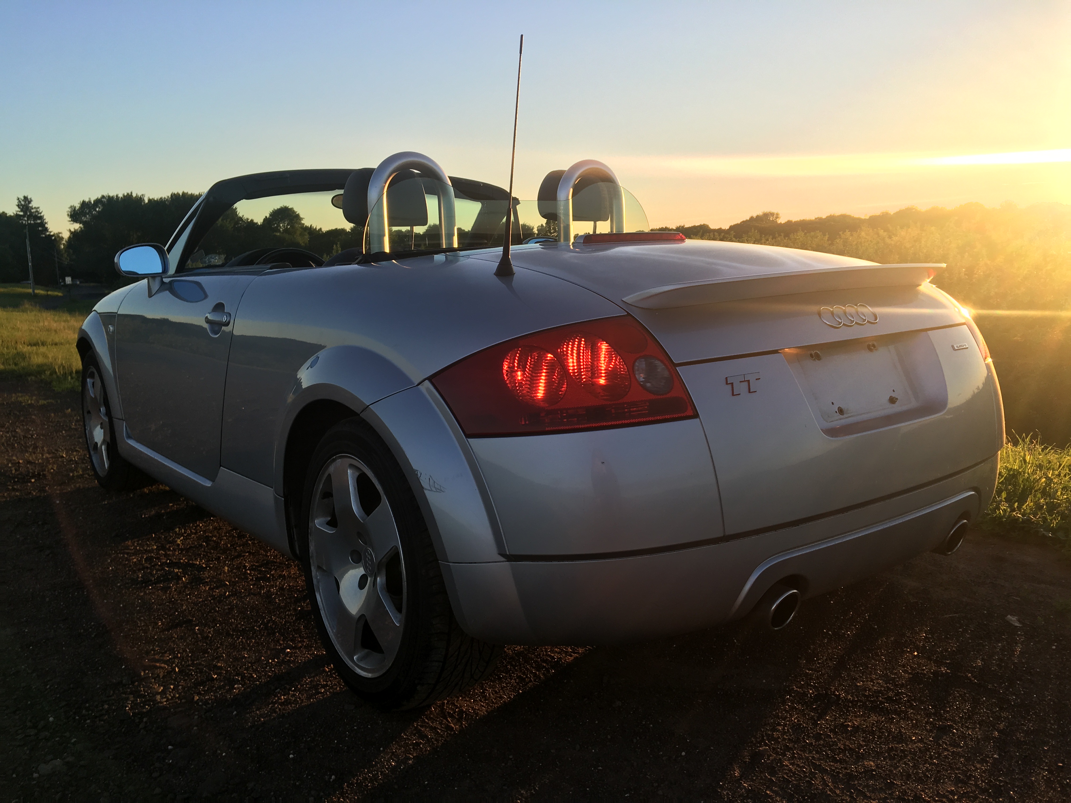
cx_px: 536
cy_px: 402
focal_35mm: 29
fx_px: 897
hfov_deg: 61.7
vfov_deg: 48.2
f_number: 2.2
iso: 25
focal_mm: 4.15
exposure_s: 1/475
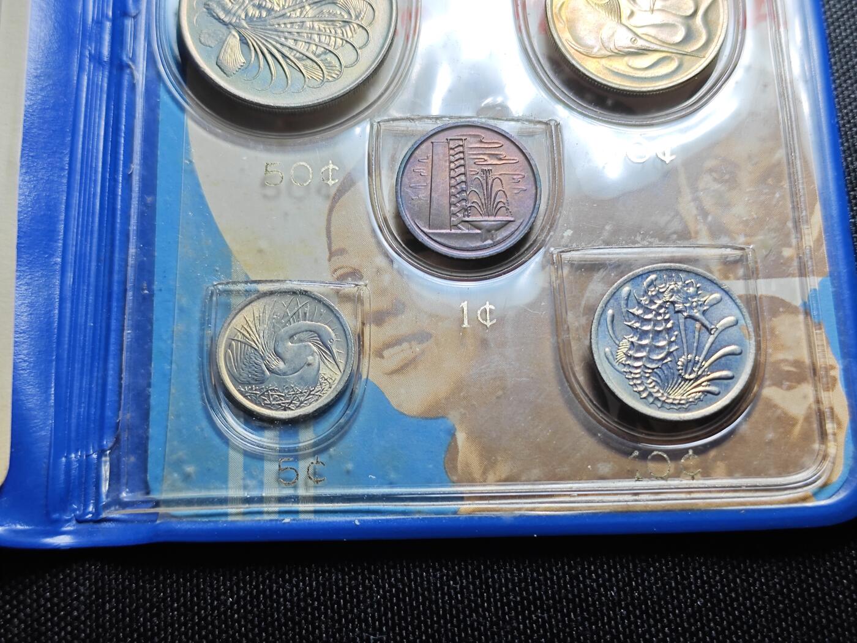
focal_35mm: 49
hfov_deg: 38.9
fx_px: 1213
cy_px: 322
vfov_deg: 29.7
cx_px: 428
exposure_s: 1/100
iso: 64
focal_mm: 5.84
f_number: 1.6
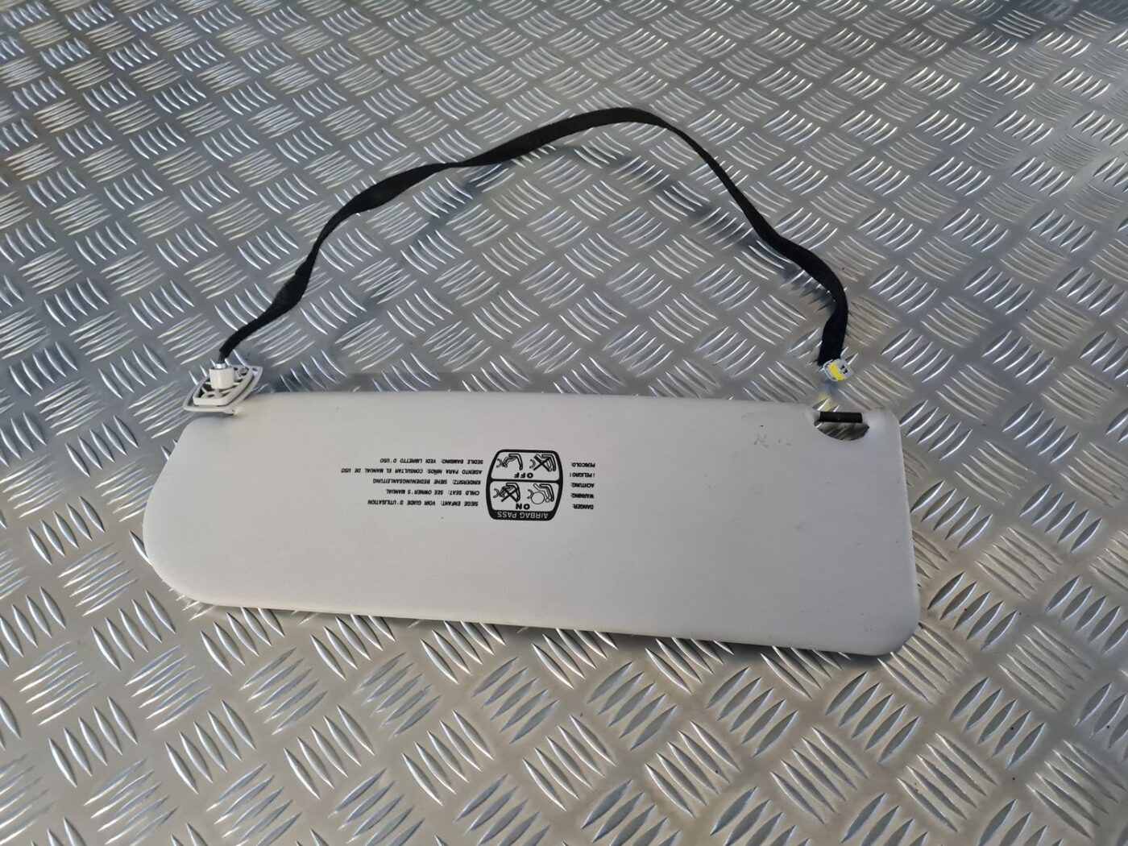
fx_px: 847
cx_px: 564
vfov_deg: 53.1
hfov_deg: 67.3
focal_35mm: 26
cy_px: 423
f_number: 1.8
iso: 640
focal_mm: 5.4
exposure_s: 1/33
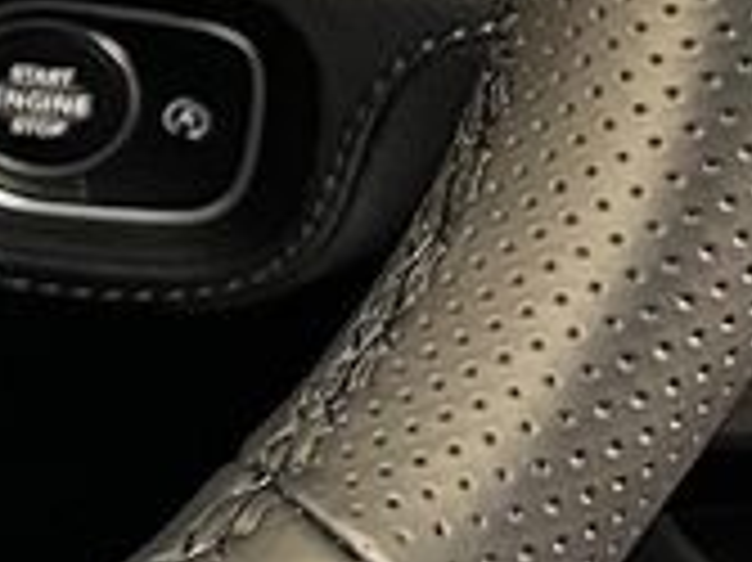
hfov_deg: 9.7
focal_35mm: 187
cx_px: -887
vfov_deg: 7.6
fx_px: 4059
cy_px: -607
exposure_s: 1/58
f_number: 1.5
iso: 200
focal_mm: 5.7
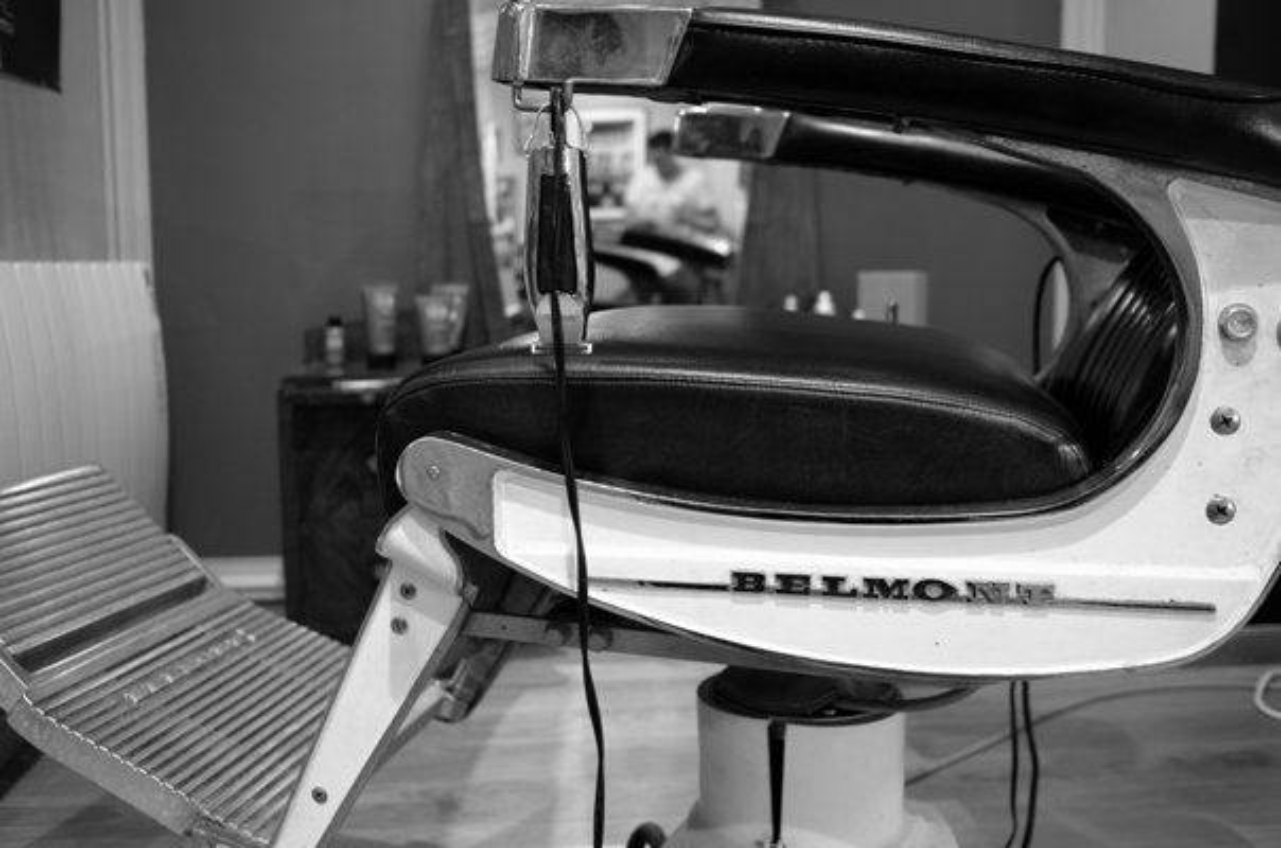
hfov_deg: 53.2
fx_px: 1278
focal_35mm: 36
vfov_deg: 36.7
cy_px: 424
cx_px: 640
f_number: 2.8
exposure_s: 1/30
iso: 400
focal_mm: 24
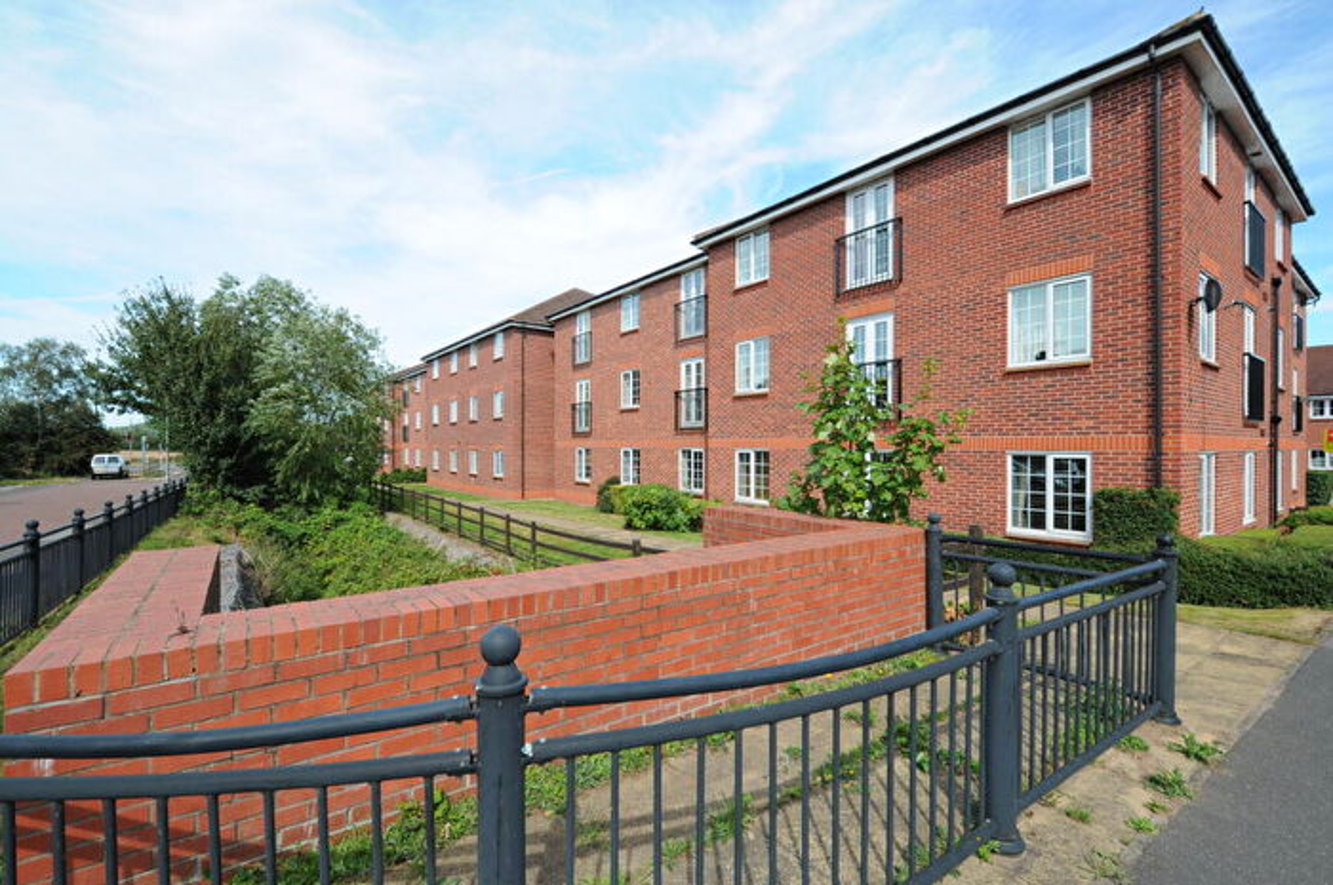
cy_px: 442
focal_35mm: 15
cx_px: 666
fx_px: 555
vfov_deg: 77.2
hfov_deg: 100.5
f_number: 8
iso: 200
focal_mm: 10
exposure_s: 1/250
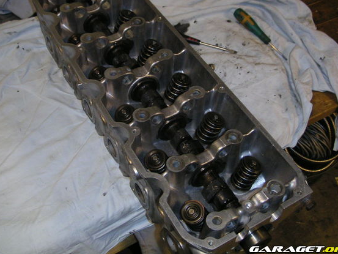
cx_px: 158
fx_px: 430
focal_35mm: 44
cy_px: 108
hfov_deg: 42.9
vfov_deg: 32.8
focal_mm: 6
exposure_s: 1/45
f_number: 2.8
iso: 160
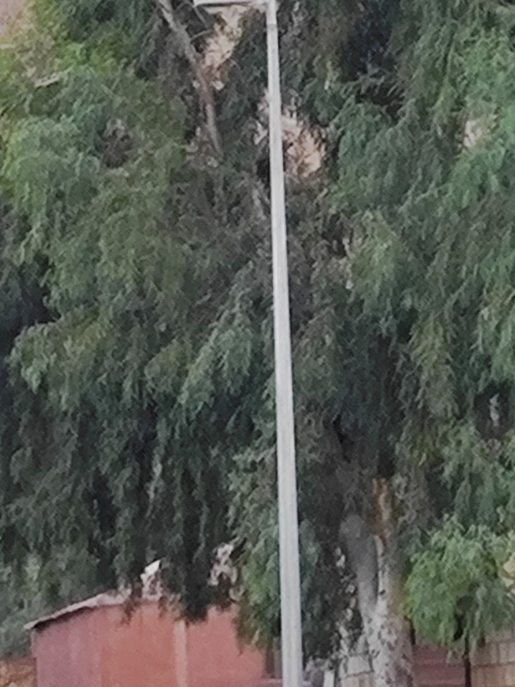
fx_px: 1844
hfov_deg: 13.9
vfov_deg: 20.4
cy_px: -4
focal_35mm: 93
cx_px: 971
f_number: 1.8
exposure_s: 1/731
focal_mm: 5.4
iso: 50
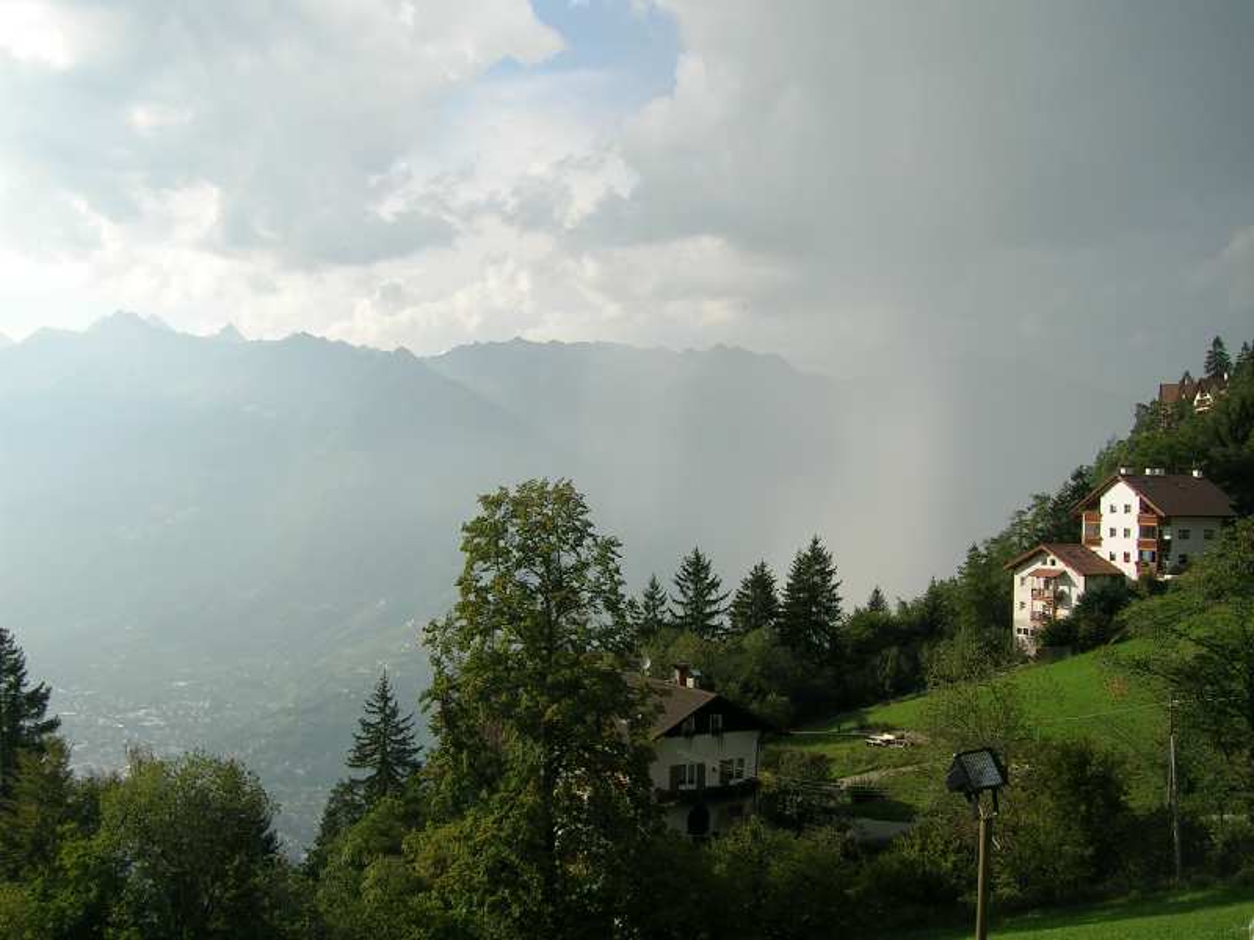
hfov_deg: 52.6
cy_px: 470
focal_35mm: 35
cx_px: 627
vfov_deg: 40.7
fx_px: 1268
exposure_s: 1/385
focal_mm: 5.4
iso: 50
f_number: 4.8
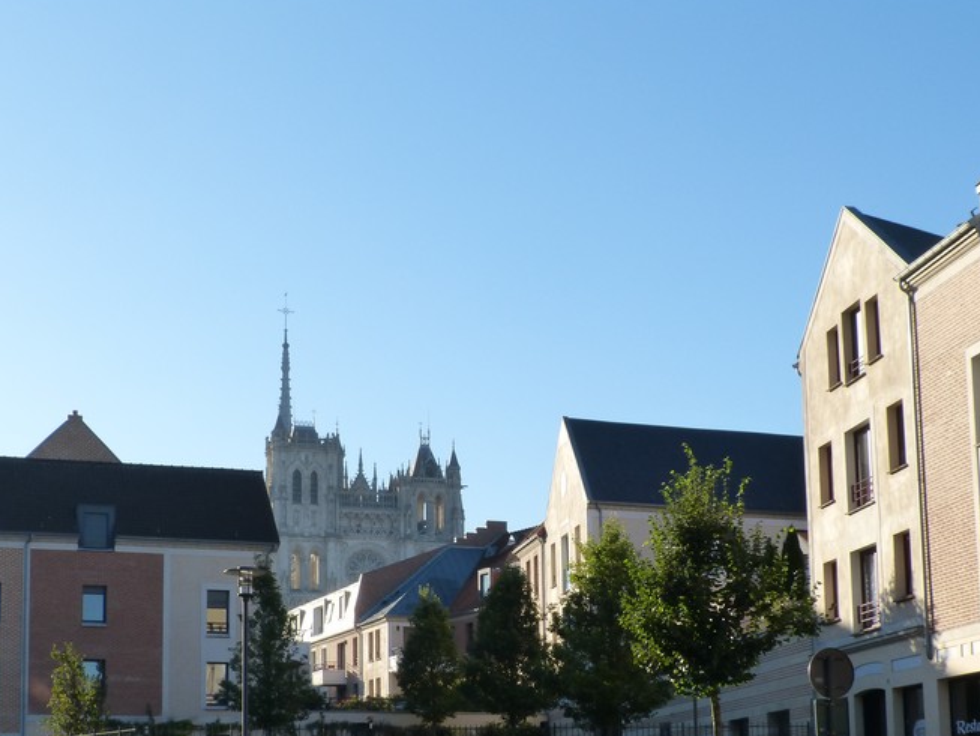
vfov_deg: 22.8
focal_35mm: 64
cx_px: 473
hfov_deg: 30.3
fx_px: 1812
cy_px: 525
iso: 160
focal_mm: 7.9
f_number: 4
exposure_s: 1/640
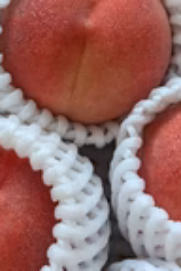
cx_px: 111
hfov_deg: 18.9
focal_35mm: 72
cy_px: 26
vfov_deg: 27.1
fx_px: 543
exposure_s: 1/120
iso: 116
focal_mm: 5.43
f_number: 1.89
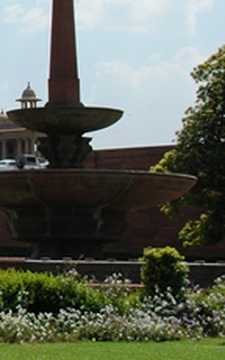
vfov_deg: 14.0
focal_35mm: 148
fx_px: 1459
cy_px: 69
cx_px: -211
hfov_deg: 8.4
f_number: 11
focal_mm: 35
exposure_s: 1/400
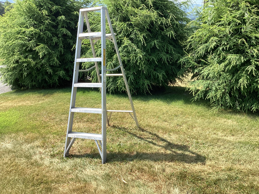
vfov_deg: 45.4
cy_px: 97
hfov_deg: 58.3
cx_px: 130
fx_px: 232
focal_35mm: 31
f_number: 2.4
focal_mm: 3.3
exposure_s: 1/536
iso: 25
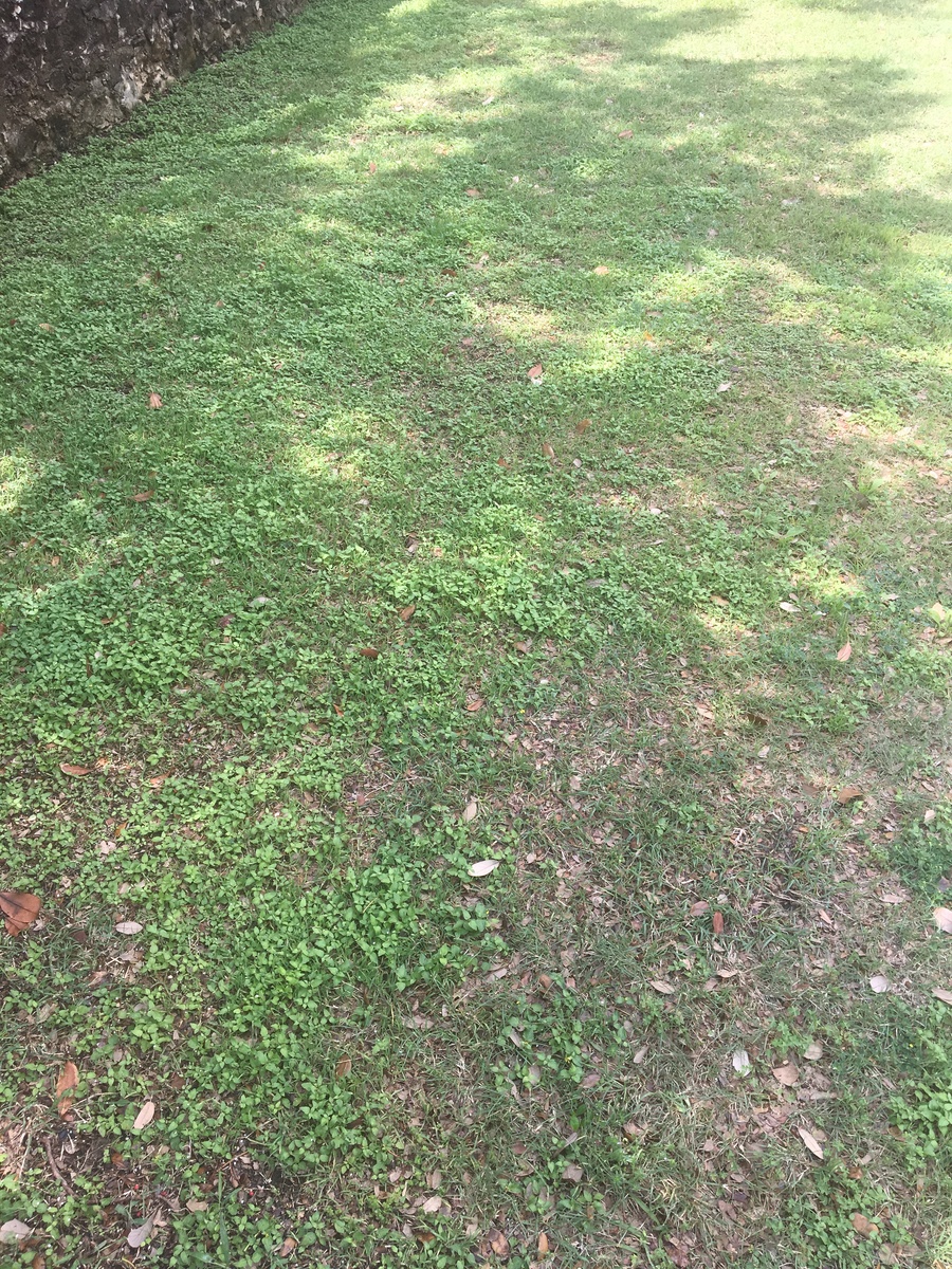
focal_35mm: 29
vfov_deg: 61.7
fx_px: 1063
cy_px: 634
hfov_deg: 48.2
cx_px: 476
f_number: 2.2
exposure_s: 1/400
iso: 25
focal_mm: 4.15
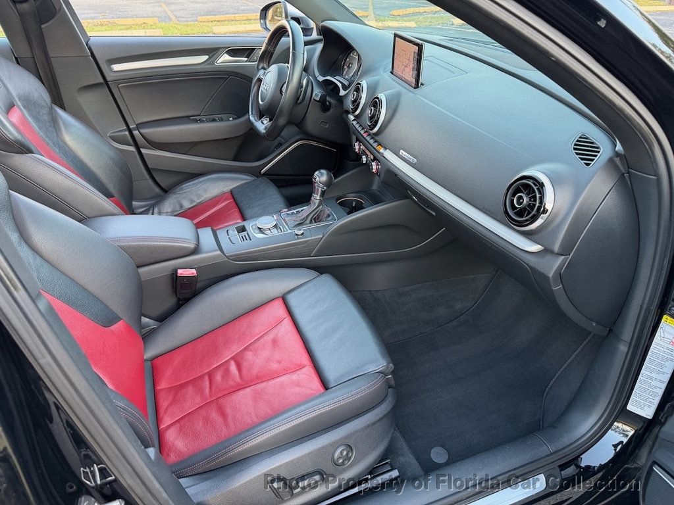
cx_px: 337
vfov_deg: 56.8
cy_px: 252
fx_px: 467
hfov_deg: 71.6
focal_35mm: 24
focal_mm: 6.76
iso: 250
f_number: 1.78
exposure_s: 1/60
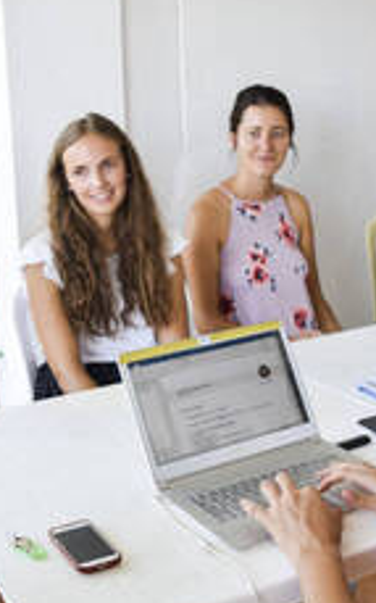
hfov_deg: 23.1
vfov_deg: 36.3
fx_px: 919
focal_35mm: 56
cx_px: 179
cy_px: 290
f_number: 3.8
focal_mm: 20
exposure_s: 1/200
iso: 400
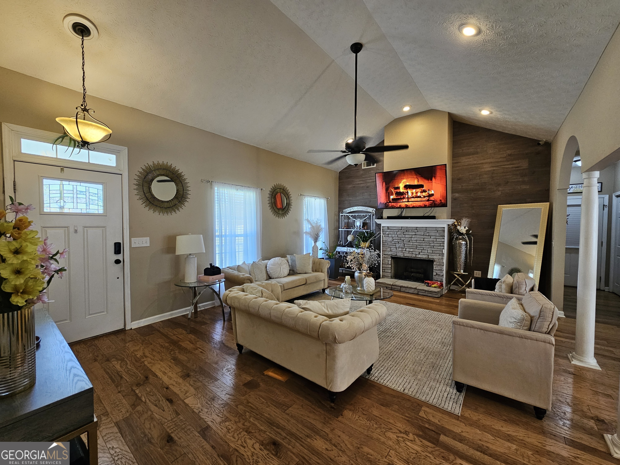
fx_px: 233
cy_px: 232
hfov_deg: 106.2
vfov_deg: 89.9
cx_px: 310
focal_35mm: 13
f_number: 2.2
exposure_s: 1/60
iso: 160
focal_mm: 2.2
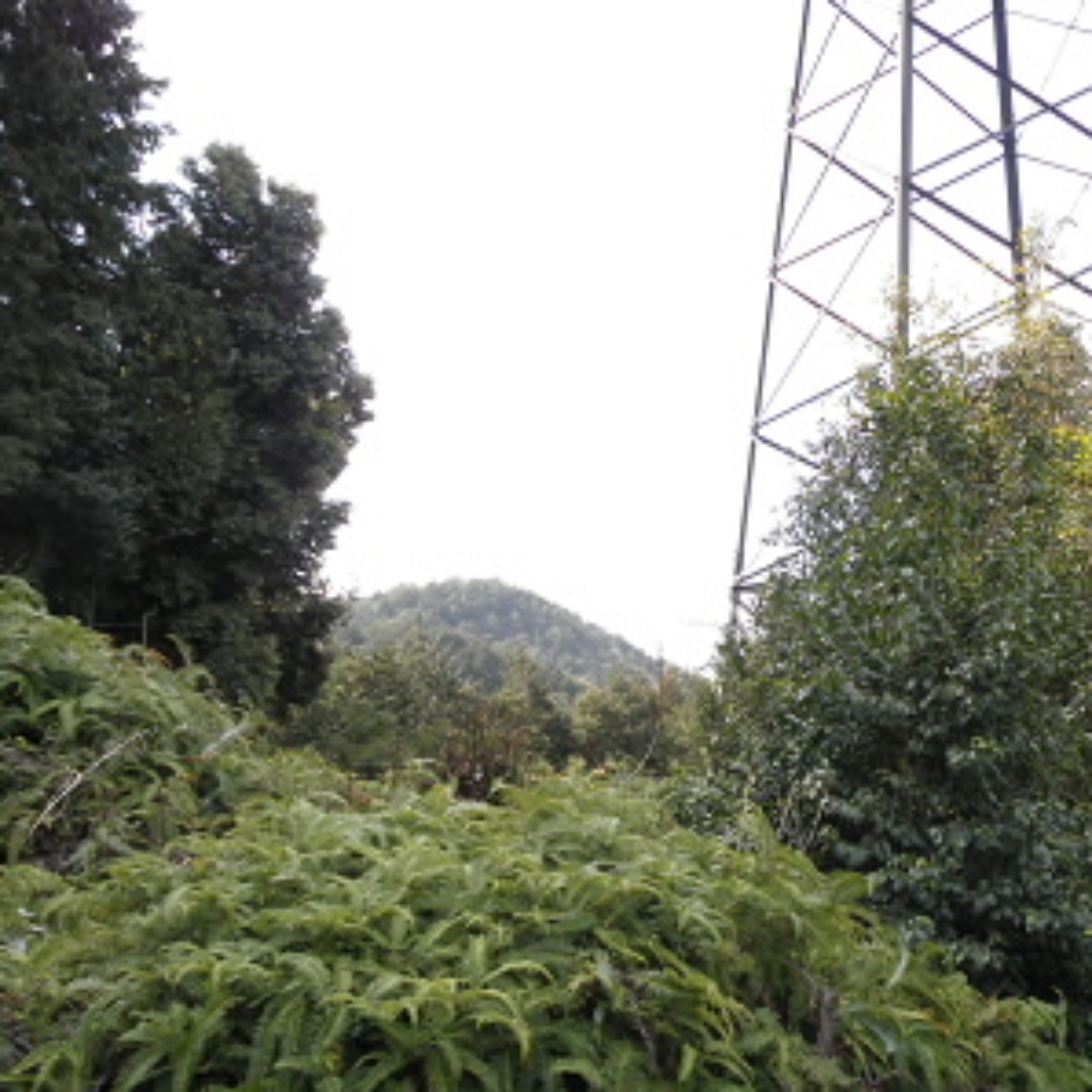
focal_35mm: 38
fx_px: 1356
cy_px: 546
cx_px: 704
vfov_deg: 43.9
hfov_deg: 43.4
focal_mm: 5.8
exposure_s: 1/400
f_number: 3.5
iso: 200
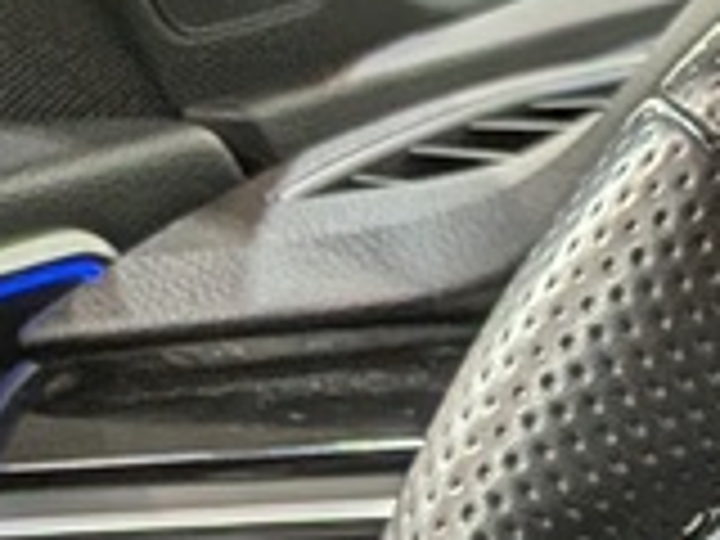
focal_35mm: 154
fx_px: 3203
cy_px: 1184
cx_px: 1782
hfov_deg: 10.7
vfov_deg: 8.9
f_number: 1.7
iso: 26
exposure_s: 1/122
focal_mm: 4.53
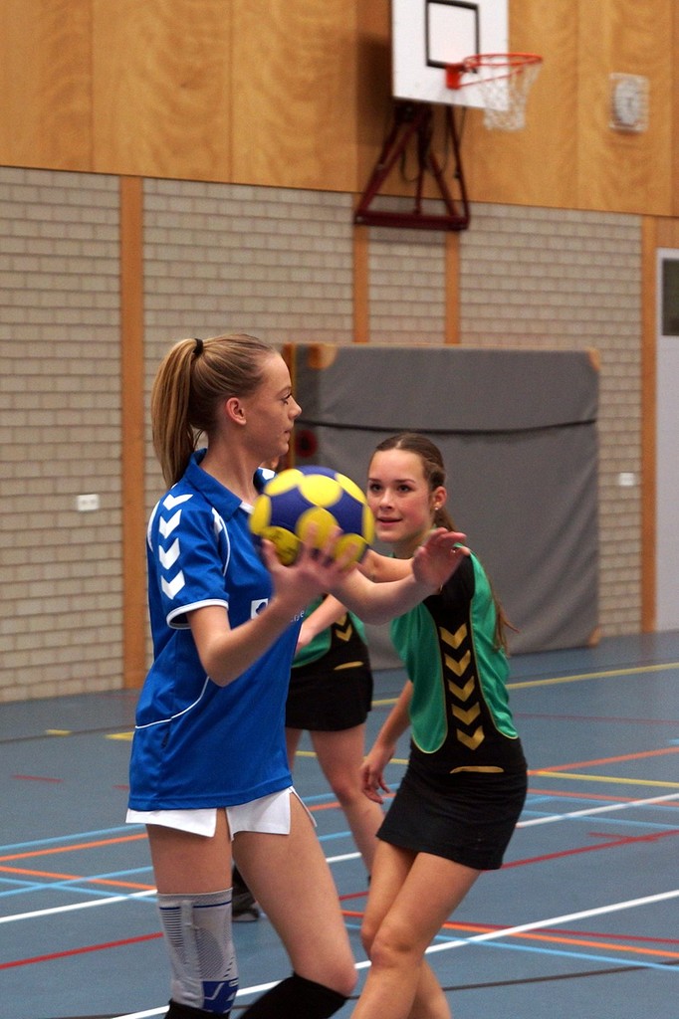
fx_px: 2123
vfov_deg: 27.0
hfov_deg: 18.2
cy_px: 510
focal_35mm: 75
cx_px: 340
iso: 640
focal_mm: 50
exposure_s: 1/160
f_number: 2.8
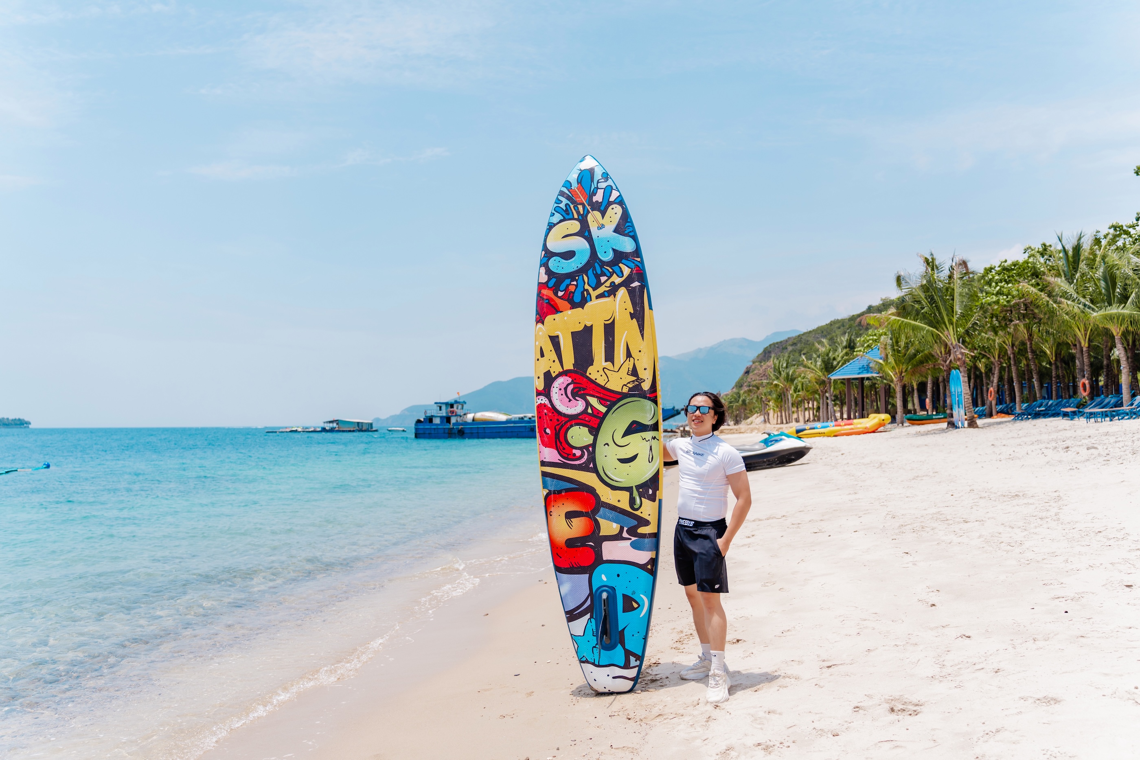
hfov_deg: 65.5
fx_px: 887
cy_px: 380
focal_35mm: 28
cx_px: 570
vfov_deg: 46.4
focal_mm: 28
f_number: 3.2
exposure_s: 1/2500
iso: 100
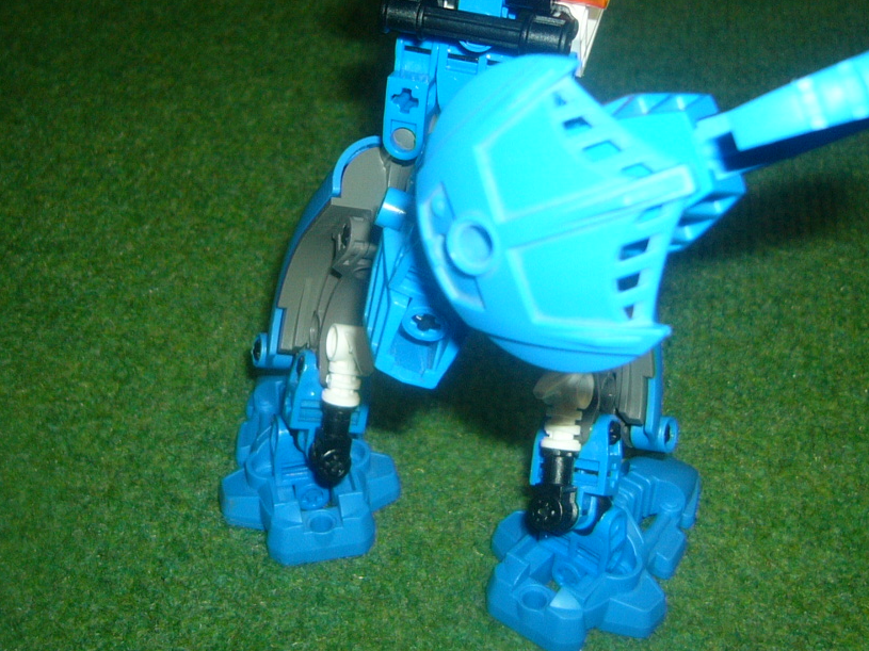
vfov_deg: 26.4
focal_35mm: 55
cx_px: 439
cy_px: 216
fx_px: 1381
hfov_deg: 34.9
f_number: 2.8
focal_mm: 5.8
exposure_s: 1/60
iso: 100
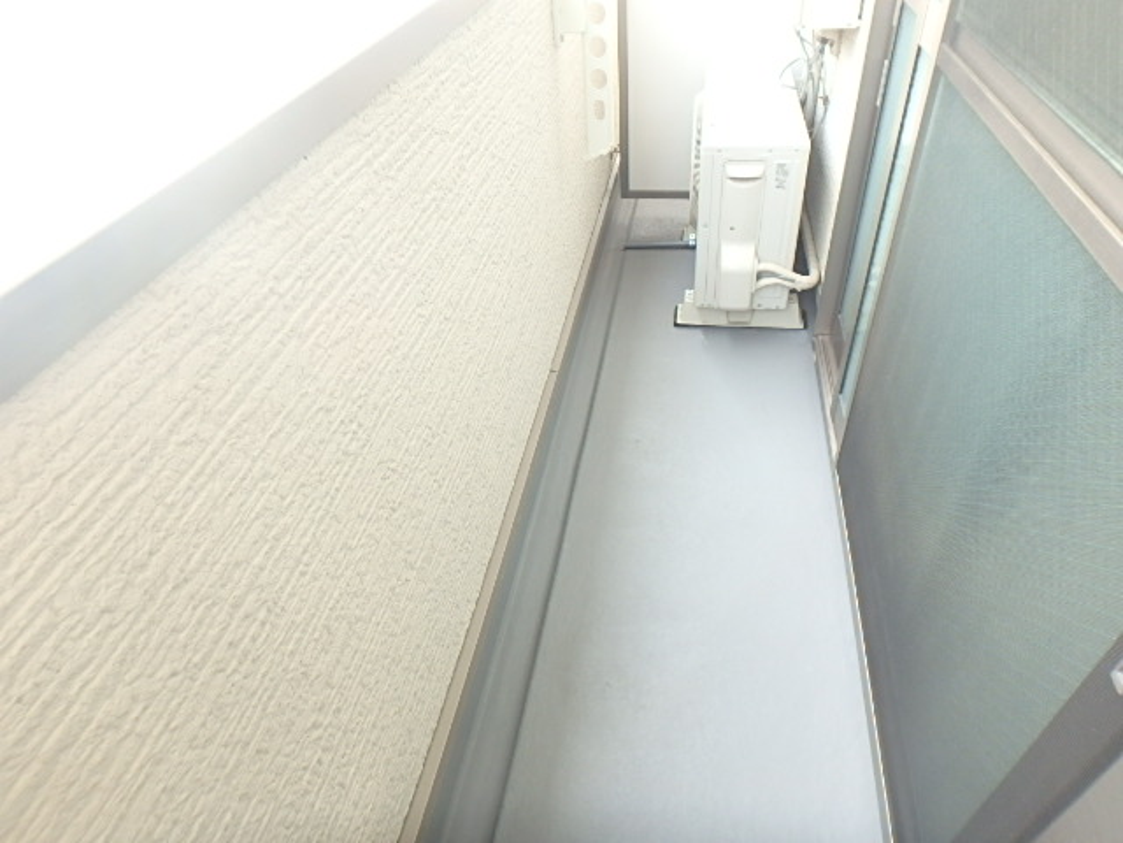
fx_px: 681
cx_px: 562
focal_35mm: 21
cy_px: 422
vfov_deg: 63.4
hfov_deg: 79.0
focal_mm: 3.7
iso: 160
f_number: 3.5
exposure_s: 1/60
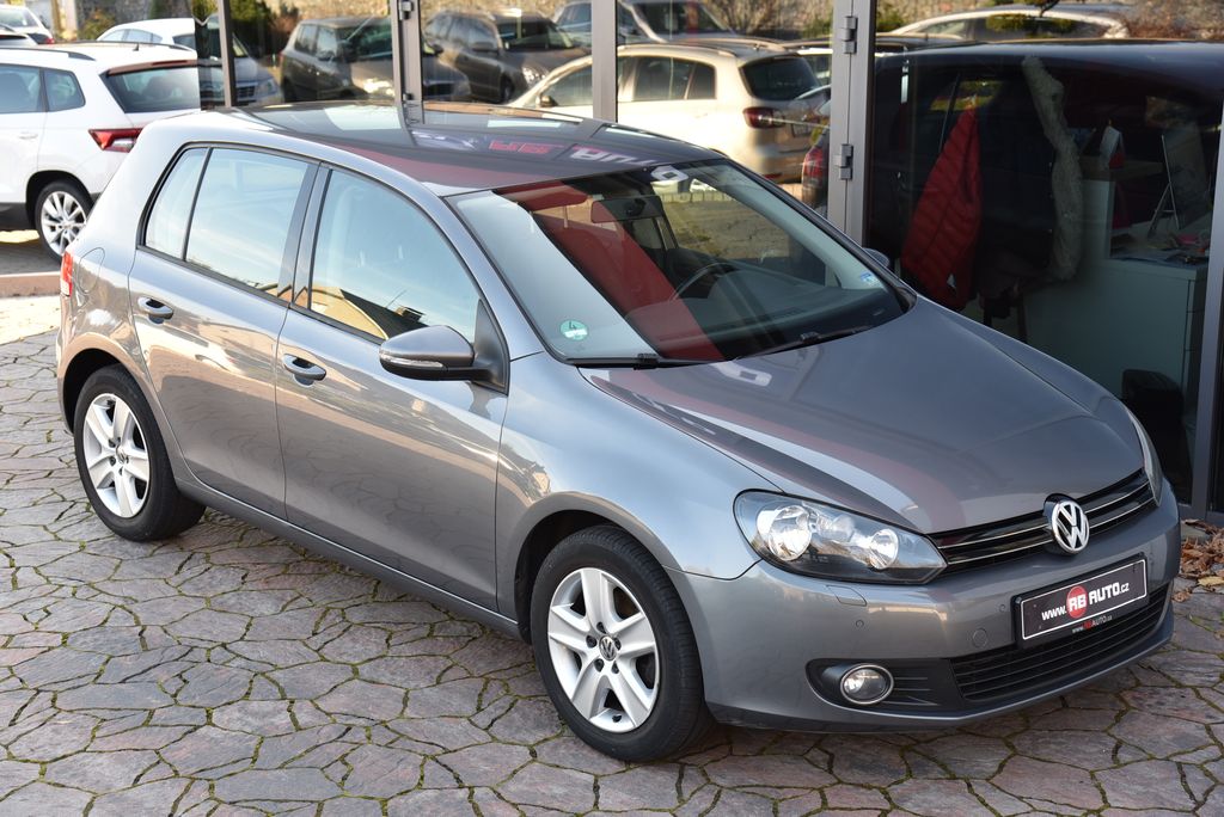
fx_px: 2109
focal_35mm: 62
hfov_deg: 32.4
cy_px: 408
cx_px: 612
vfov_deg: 21.9
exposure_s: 1/125
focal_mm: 62
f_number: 5.6
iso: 500
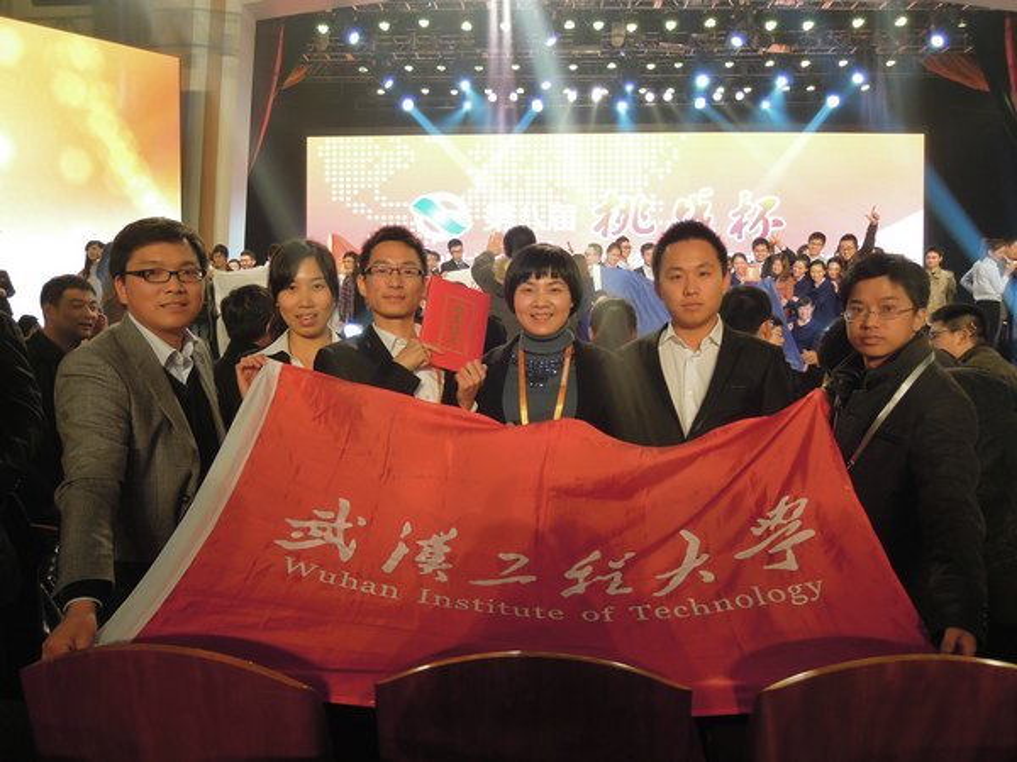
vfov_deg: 49.7
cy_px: 381
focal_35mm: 28
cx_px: 508
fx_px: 823
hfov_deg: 63.4
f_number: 2
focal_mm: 5
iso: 160
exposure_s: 1/60
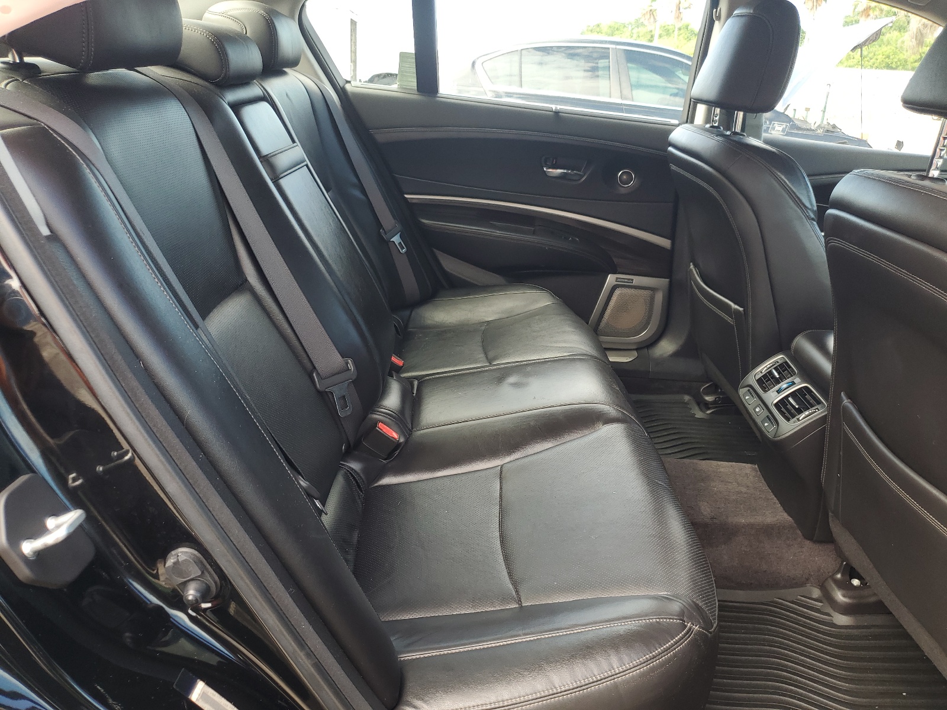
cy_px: 355
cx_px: 474
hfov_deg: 67.3
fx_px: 711
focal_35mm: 26
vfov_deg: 53.1
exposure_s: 1/145
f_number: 1.5
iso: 50
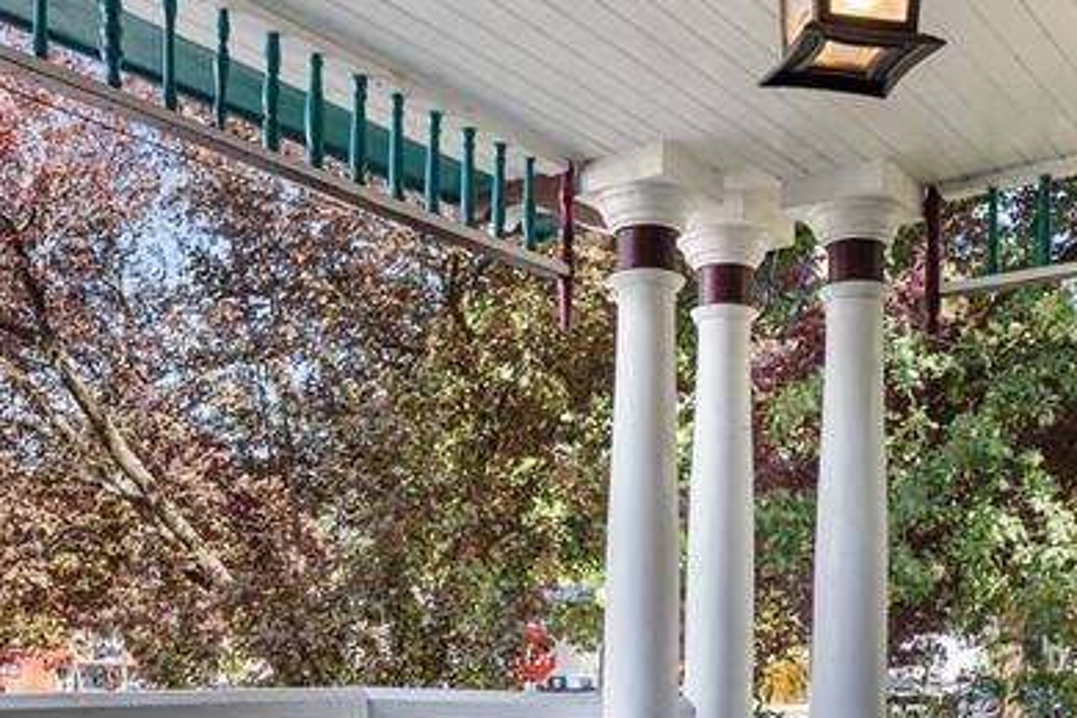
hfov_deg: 46.3
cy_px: 632
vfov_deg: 30.6
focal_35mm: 42
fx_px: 1256
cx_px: 613
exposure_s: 1/250
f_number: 2.8
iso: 320
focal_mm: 16
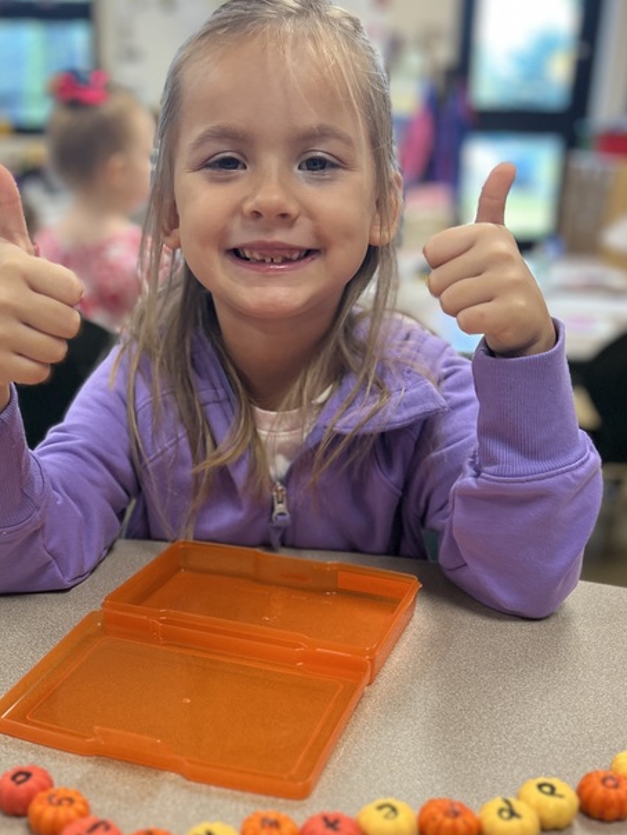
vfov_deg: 41.8
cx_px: 257
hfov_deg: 32.8
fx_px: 1062
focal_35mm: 44
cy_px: 617
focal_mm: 5.7
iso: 100
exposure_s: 1/120
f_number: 1.5
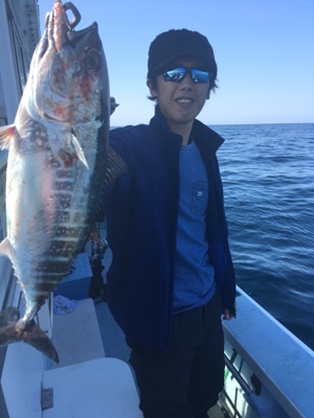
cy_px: 209
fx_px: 351
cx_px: 157
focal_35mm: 29
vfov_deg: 61.7
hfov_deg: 48.2
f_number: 2.2
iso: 25
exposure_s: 1/754
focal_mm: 4.15
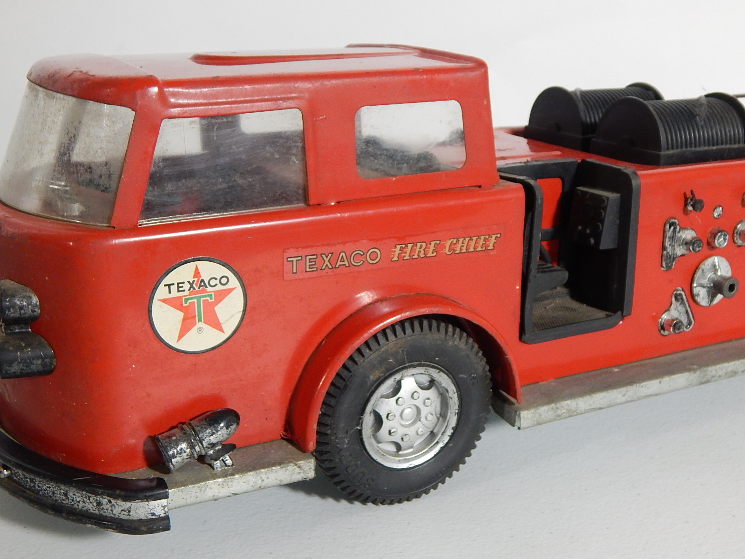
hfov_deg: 43.9
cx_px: 372
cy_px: 280
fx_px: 925
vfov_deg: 33.6
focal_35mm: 43
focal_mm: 7.7
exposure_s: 1/20
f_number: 3.6
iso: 400
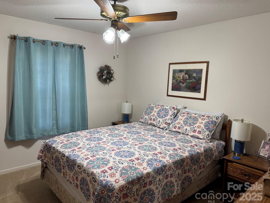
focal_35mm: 25
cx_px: 132
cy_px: 102
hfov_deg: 69.4
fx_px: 195
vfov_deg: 54.9
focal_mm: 6.76
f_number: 1.78
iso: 125
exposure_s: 1/60
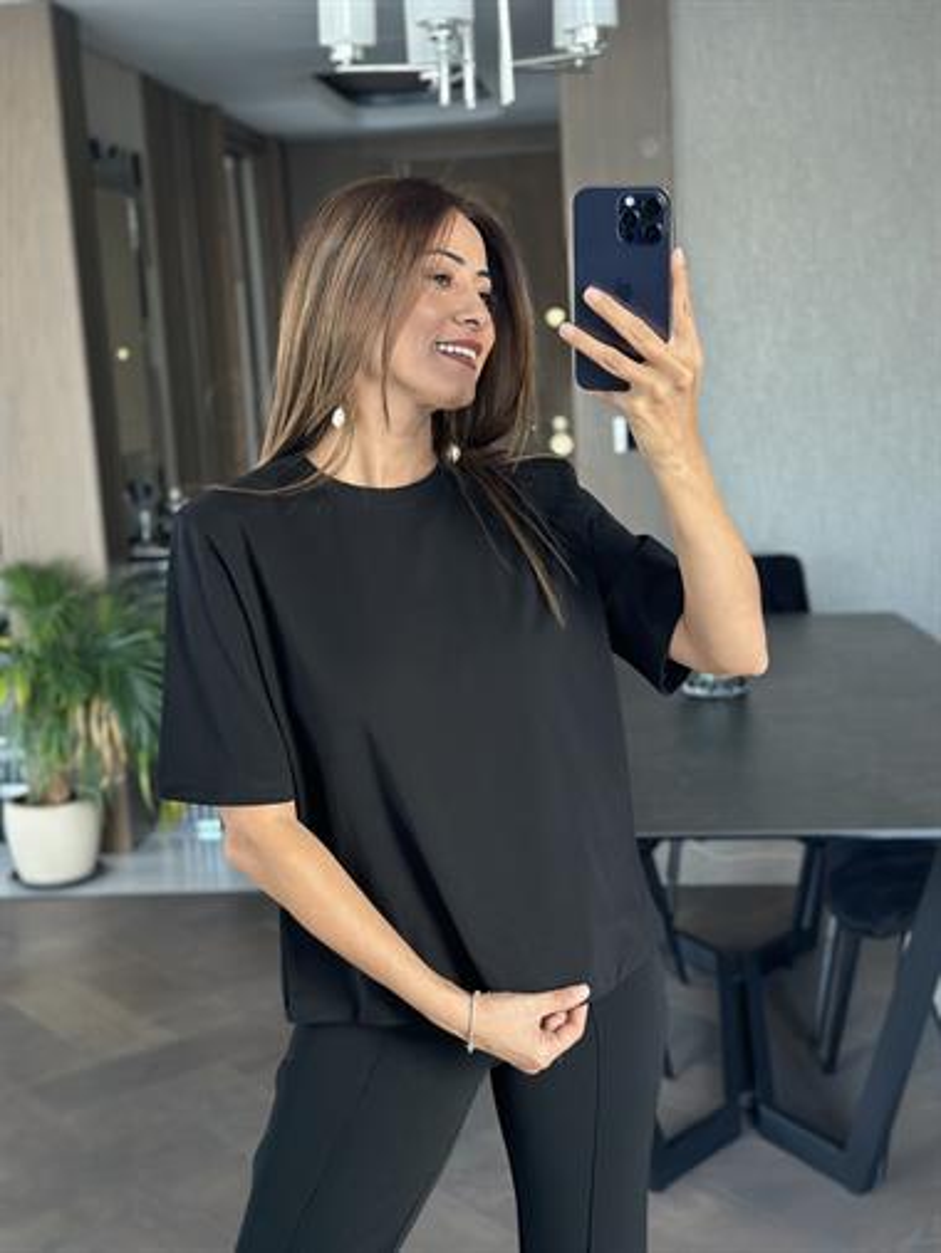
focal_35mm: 48
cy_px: 626
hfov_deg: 30.3
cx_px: 470
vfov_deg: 39.6
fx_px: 1738
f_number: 1.78
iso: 250
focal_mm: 6.86
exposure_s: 1/60
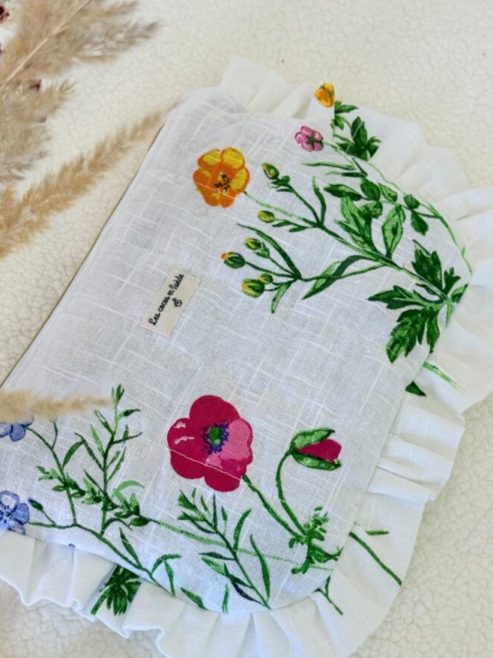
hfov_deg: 26.1
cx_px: 226
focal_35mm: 56
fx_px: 1064
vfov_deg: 34.3
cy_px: 379
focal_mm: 6.76
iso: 100
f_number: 1.78
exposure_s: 1/120
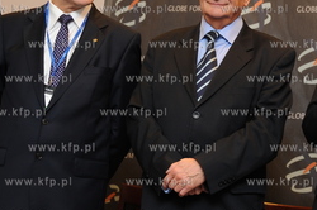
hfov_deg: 18.2
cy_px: 61
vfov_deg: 12.2
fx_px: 985
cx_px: 227
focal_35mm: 112
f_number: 4
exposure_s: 1/125
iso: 800
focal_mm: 70
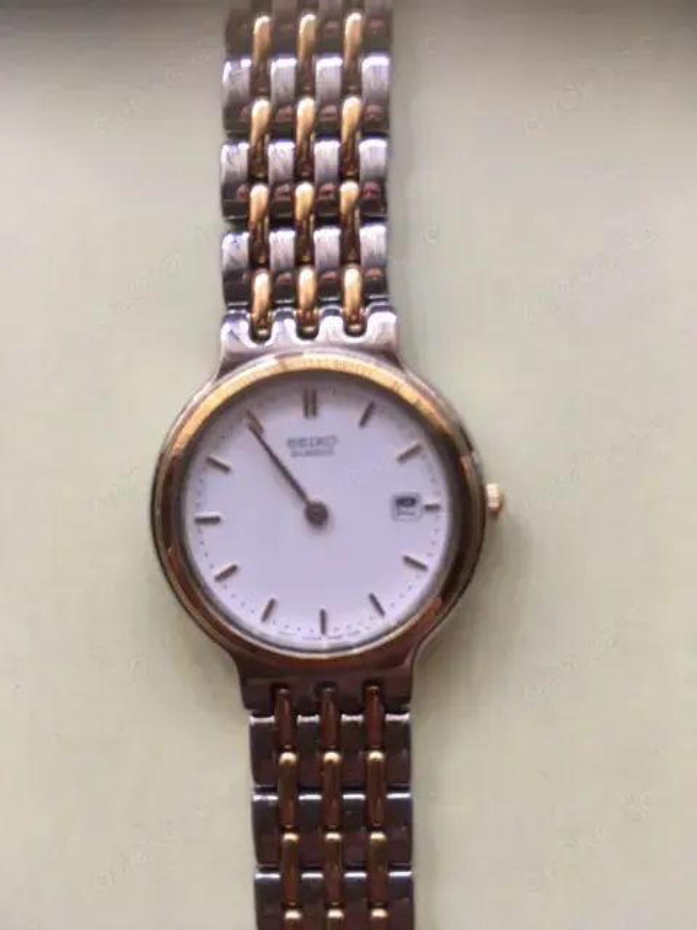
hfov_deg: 48.2
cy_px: 465
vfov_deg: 61.7
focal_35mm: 29
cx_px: 348
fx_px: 779
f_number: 2.2
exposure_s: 1/33
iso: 100
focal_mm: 4.15
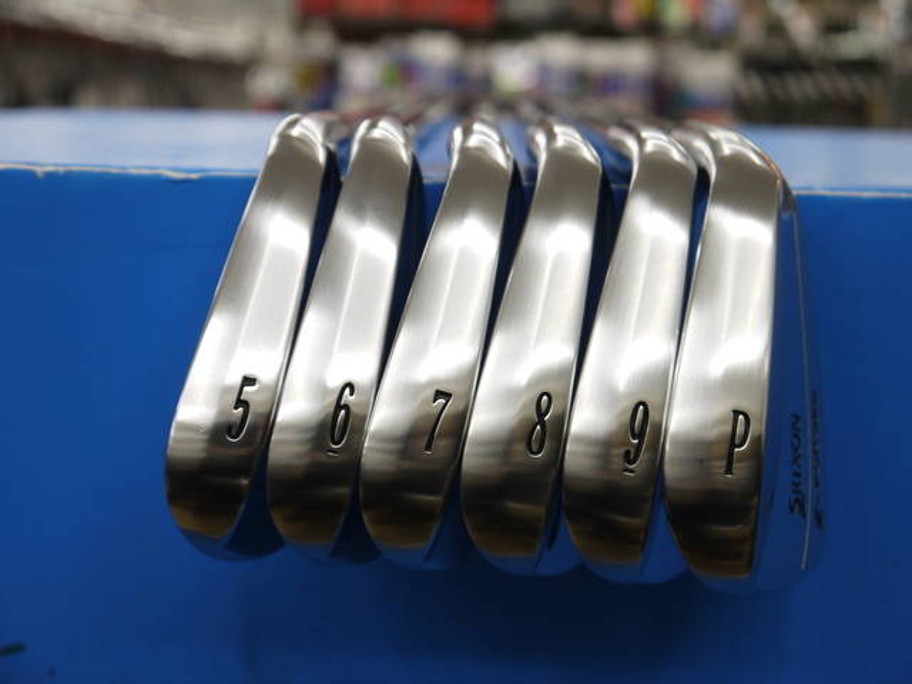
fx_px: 1317
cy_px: 342
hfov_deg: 38.2
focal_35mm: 50
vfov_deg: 29.1
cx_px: 456
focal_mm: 25
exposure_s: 1/60
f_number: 4.6
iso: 160
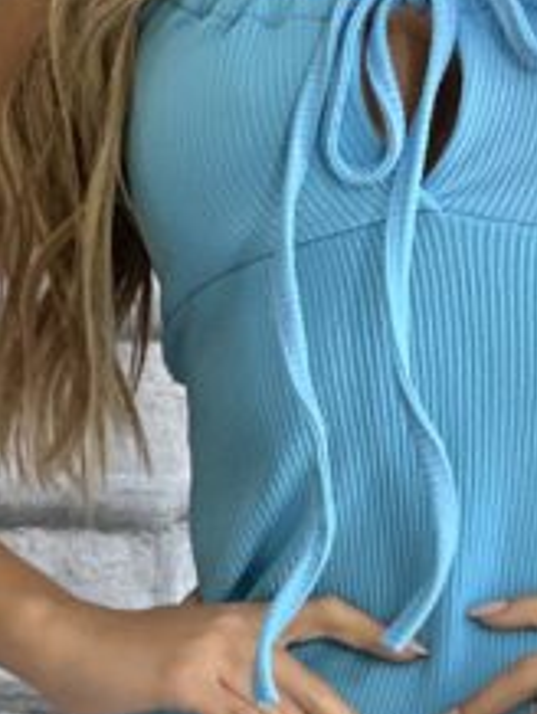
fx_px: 6792
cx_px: 563
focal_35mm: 329
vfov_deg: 6.0
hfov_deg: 4.5
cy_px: 355
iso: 100
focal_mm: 9
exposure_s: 1/120
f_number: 2.8
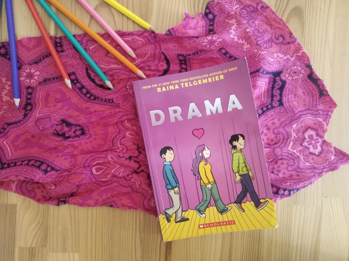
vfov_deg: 53.1
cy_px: 130
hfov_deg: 67.3
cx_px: 174
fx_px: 262
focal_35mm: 26
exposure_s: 1/15
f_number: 2.2
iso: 1126
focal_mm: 3.46
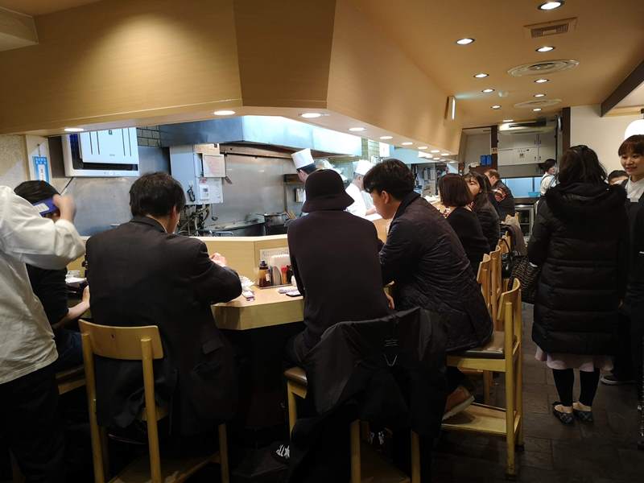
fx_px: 502
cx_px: 322
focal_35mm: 27
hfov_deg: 65.3
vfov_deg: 51.4
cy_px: 242
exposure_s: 1/50
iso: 400
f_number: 1.8
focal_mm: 3.95
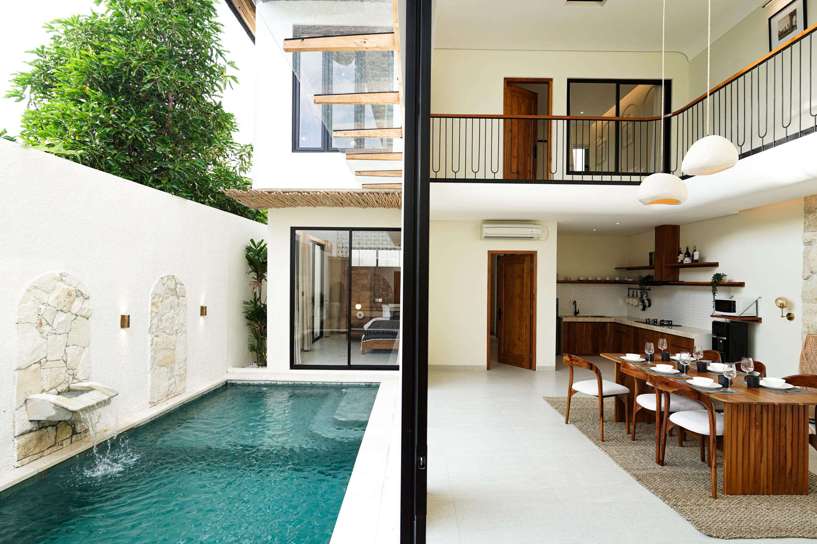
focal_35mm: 18
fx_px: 408
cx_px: 416
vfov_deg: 67.4
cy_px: 281
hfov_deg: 90.0
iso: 320
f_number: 4
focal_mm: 17
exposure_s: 1/200
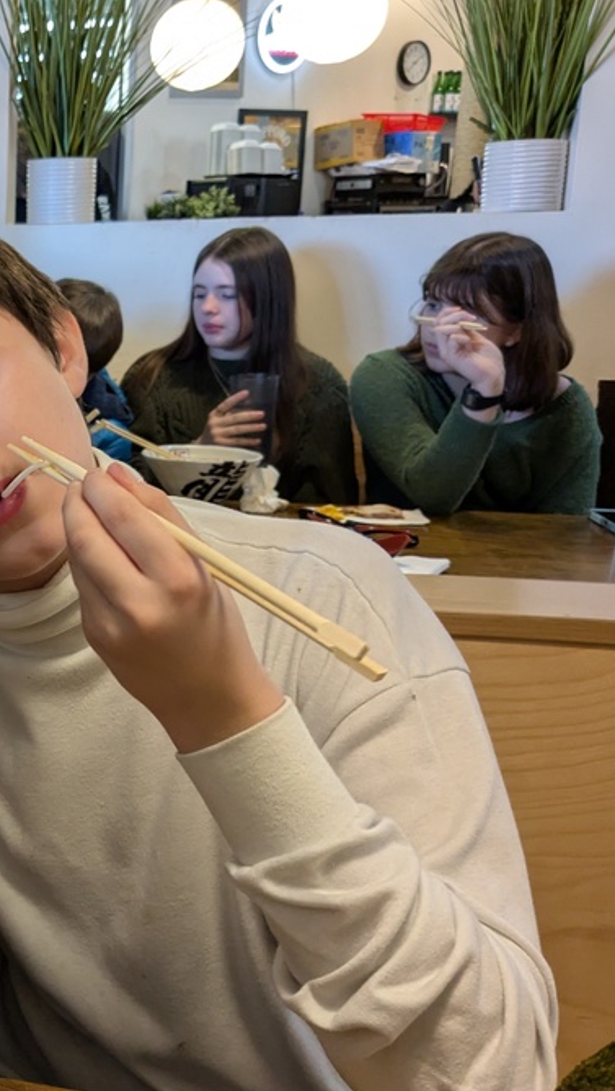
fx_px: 1303
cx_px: -168
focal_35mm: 45
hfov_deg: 23.7
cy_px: 599
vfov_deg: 45.4
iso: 287
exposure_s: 1/40
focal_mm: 4.38
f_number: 1.73
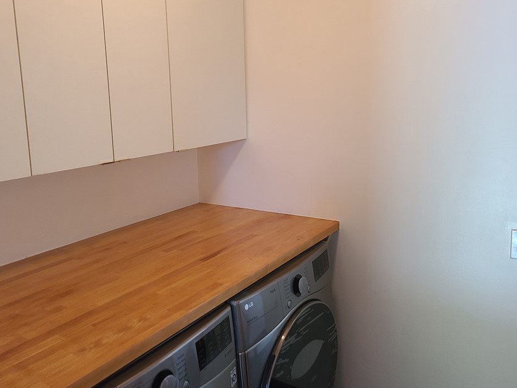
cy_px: 165
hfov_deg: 56.8
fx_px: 478
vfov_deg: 44.0
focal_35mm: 32
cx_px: 262
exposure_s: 1/60
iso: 200
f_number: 1.8
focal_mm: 5.4
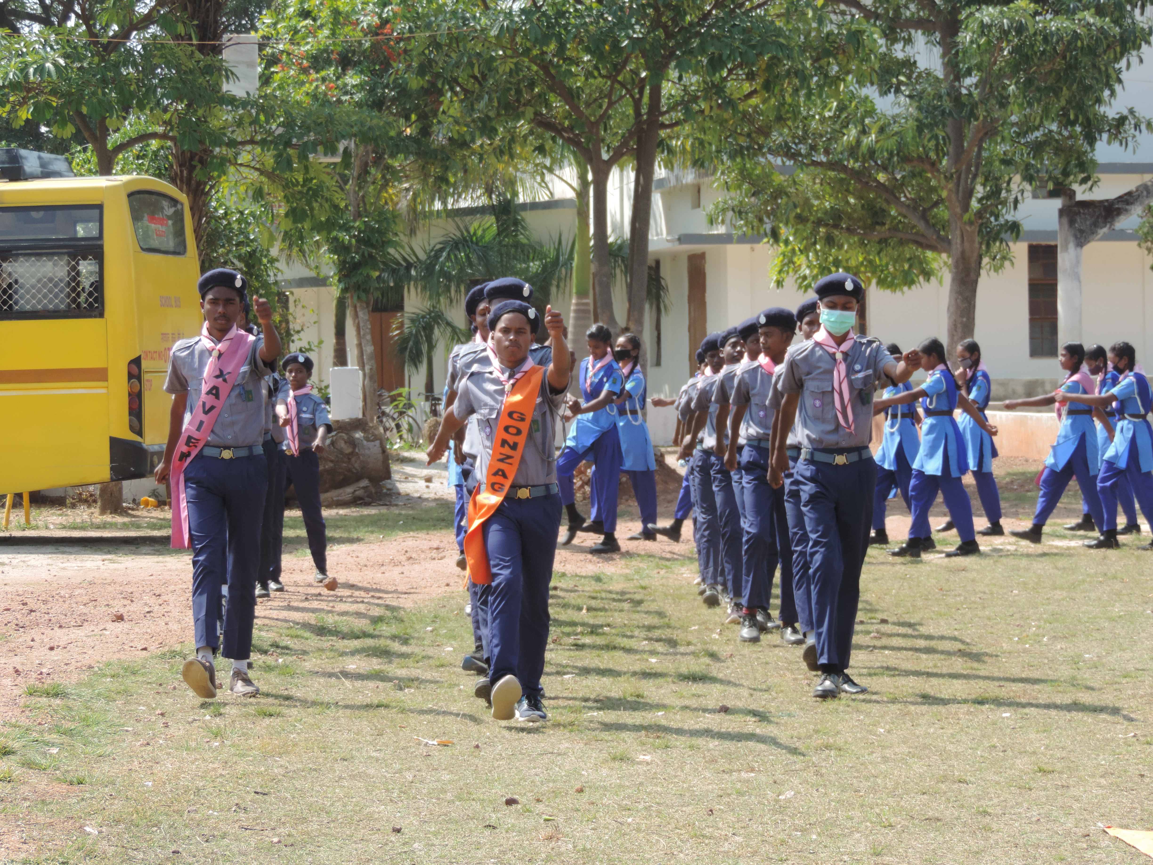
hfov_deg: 18.7
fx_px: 3497
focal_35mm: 105
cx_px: 576
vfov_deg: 14.1
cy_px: 432
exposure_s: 1/250
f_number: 4.2
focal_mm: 18.7
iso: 80
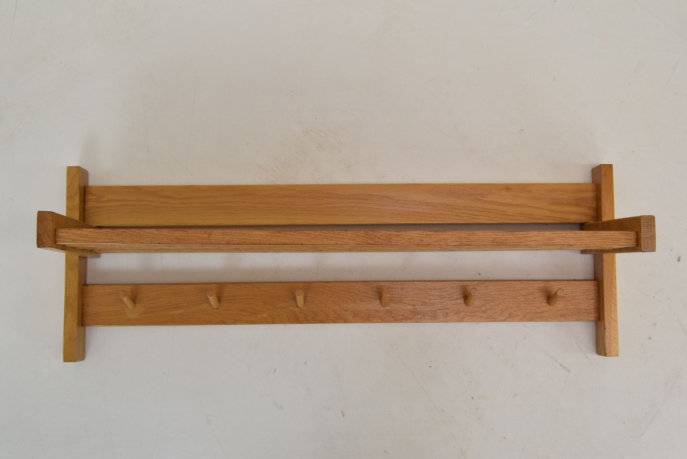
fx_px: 888
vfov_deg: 29.0
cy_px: 230
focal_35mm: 46
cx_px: 344
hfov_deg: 42.3
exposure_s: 1/250
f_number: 8
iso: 1600
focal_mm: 31
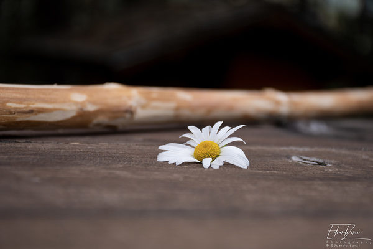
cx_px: 186
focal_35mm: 99
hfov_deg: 20.6
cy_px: 124
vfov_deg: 13.8
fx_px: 1026
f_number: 6.3
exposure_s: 1/250
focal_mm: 66
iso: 200
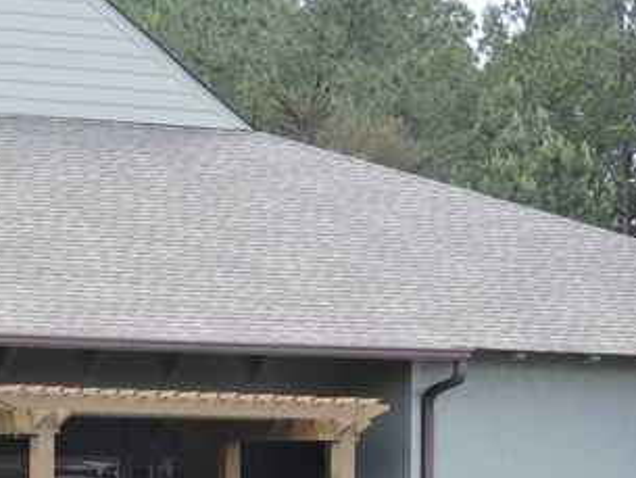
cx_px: 22
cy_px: 411
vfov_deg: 6.9
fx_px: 3933
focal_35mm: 214
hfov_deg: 9.2
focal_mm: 12.5
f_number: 3.9
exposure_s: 1/160
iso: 100
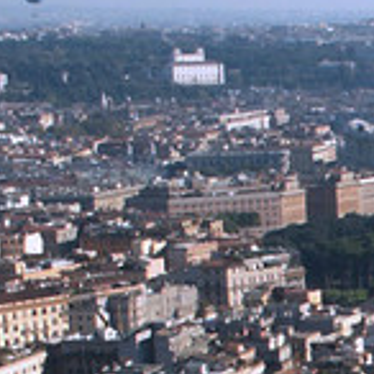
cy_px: 551
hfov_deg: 8.4
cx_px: 807
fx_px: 2371
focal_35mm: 194
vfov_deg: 8.8
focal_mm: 8.34
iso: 64
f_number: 6.7
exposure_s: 1/180
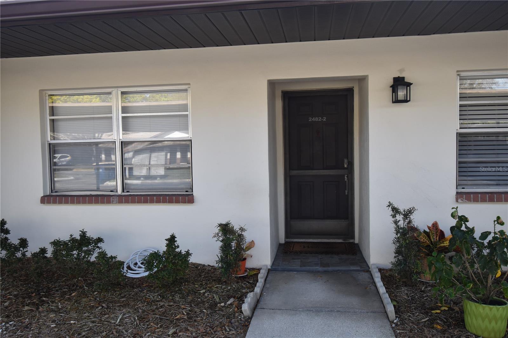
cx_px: 254
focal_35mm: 30
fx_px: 423
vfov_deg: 43.6
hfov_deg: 61.9
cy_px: 169
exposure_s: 1/160
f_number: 6.3
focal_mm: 20
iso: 400
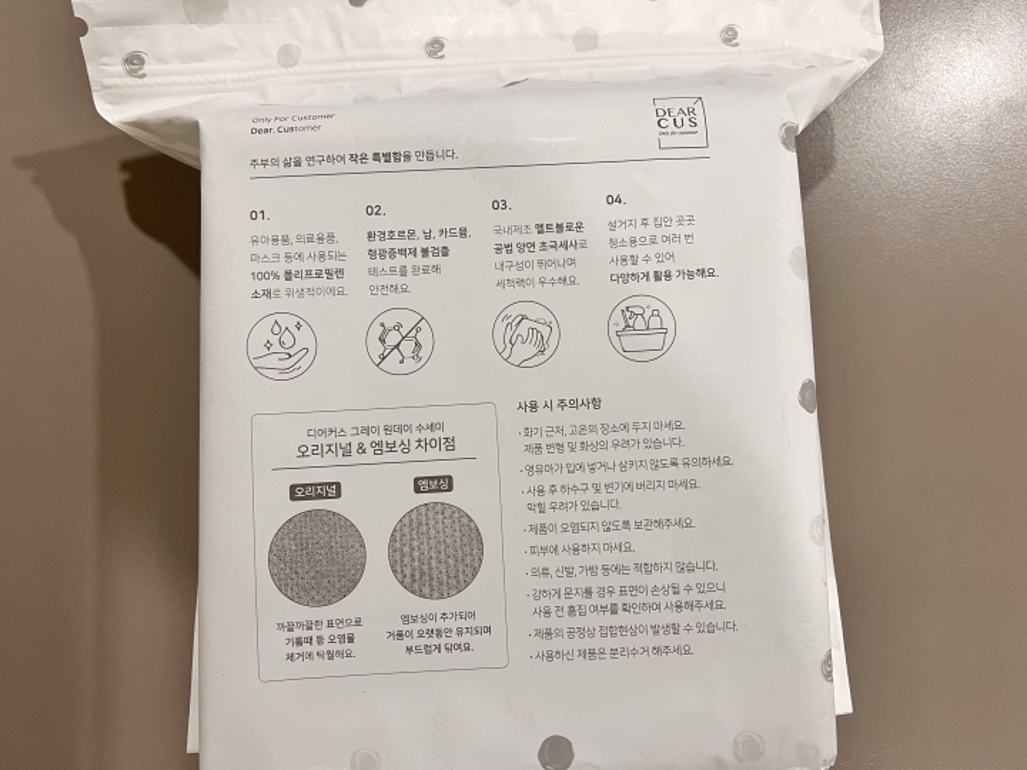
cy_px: 385
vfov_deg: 53.1
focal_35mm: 26
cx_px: 514
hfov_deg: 67.3
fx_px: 771
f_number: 1.5
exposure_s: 1/60
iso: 100
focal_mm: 5.7
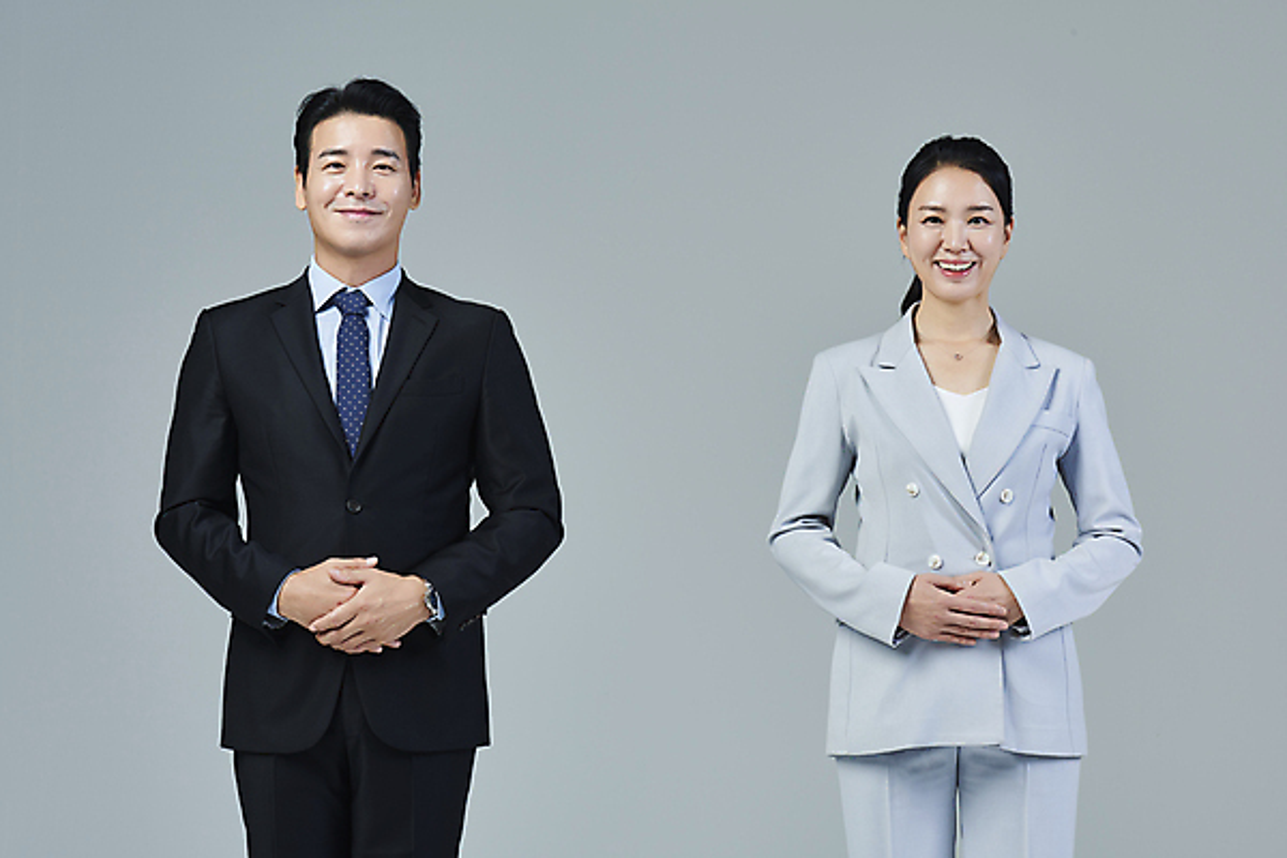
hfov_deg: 23.6
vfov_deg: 15.9
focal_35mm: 86
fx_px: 3074
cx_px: 644
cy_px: 429
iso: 100
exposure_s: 1/125
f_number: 14
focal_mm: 86
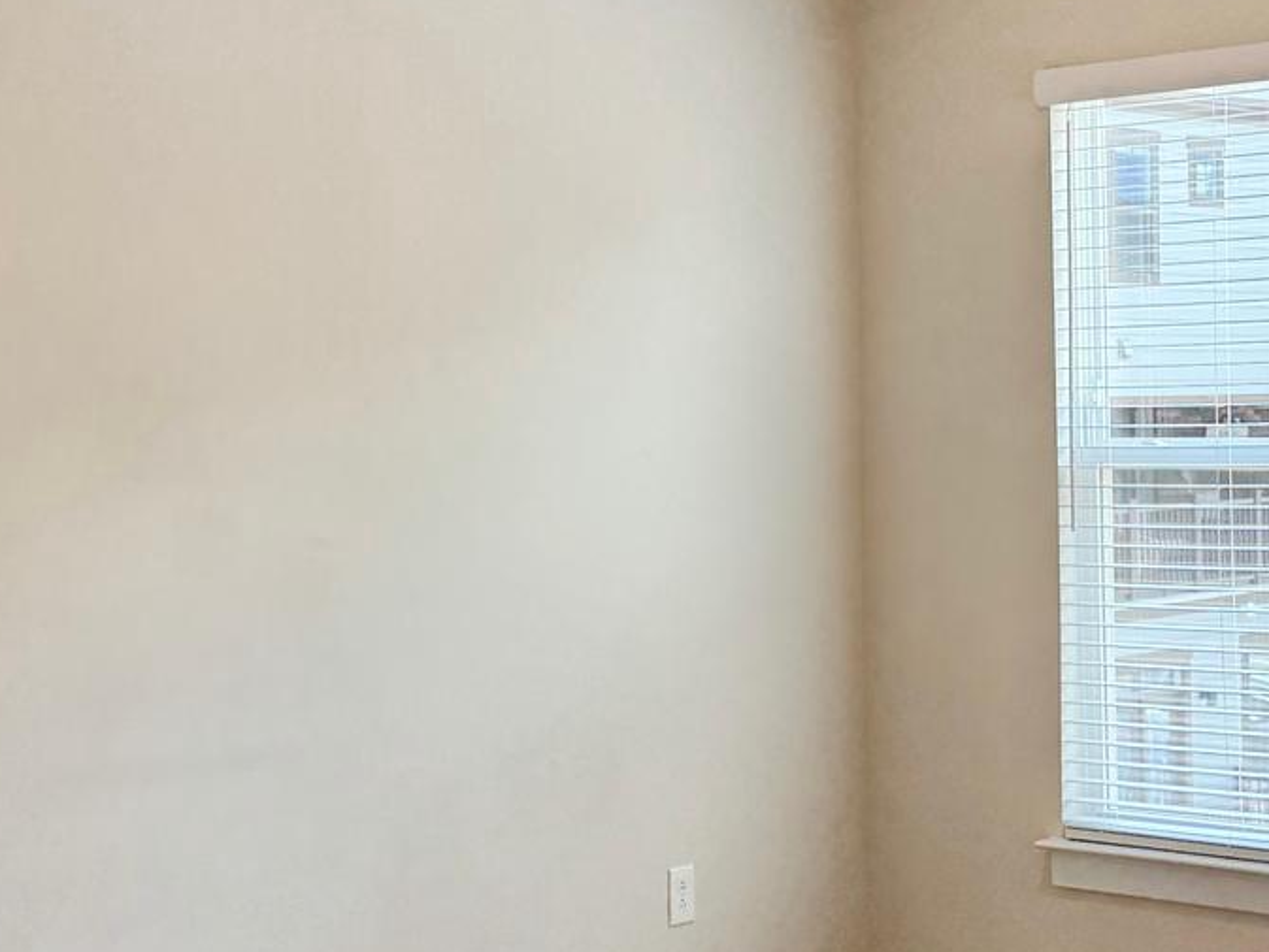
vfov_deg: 20.2
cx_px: 756
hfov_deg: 26.6
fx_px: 2677
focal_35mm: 73
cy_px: 432
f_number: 1.78
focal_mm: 6.76
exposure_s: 1/221
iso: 64
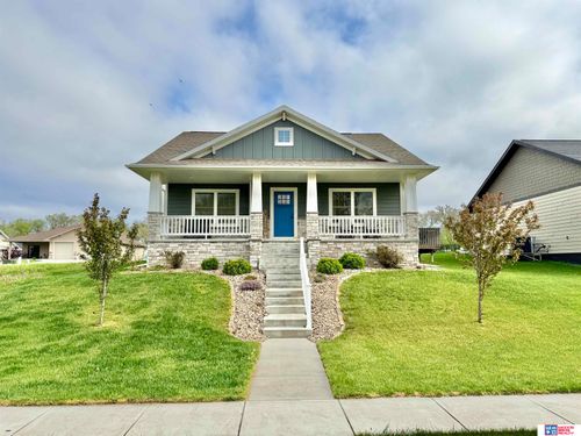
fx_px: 403
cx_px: 290
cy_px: 218
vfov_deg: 56.8
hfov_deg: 71.6
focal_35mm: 24
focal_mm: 6.76
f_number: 1.78
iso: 80
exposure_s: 1/4975
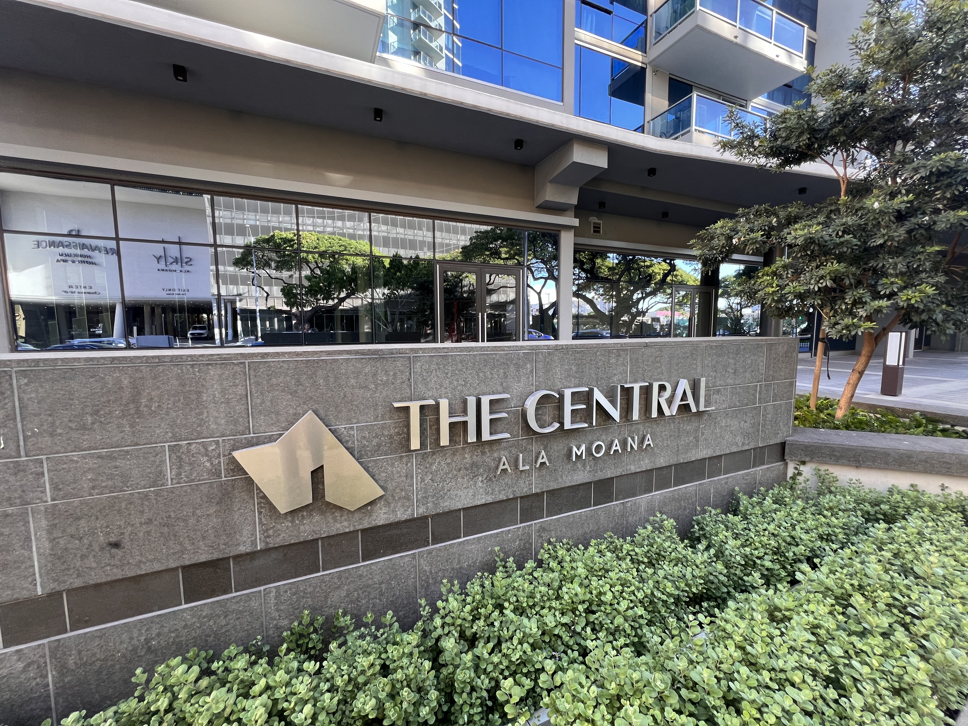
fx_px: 364
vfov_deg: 89.9
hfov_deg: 106.2
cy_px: 363
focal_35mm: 13
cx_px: 484
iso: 80
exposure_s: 1/99
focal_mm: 1.57
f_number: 1.8
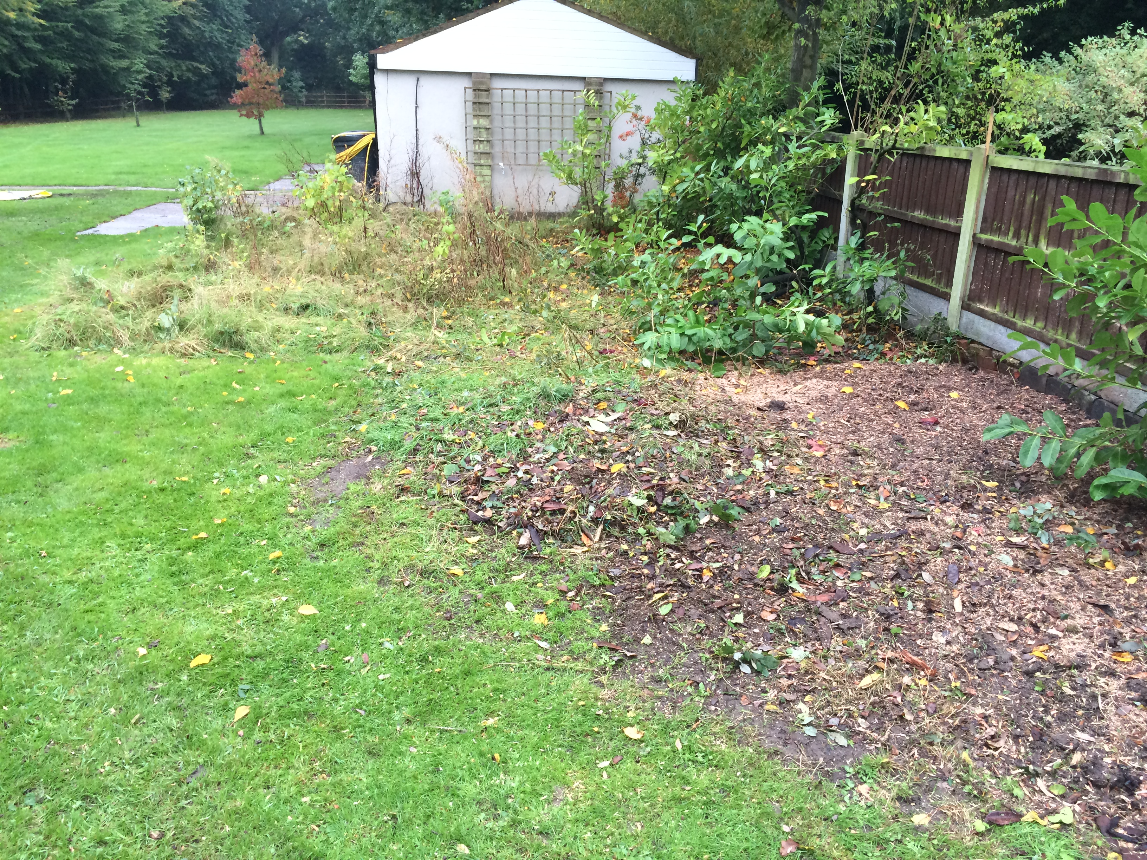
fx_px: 961
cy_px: 430
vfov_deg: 48.2
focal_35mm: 29
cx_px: 574
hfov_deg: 61.7
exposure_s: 1/30
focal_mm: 4.15
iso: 40
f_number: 2.2
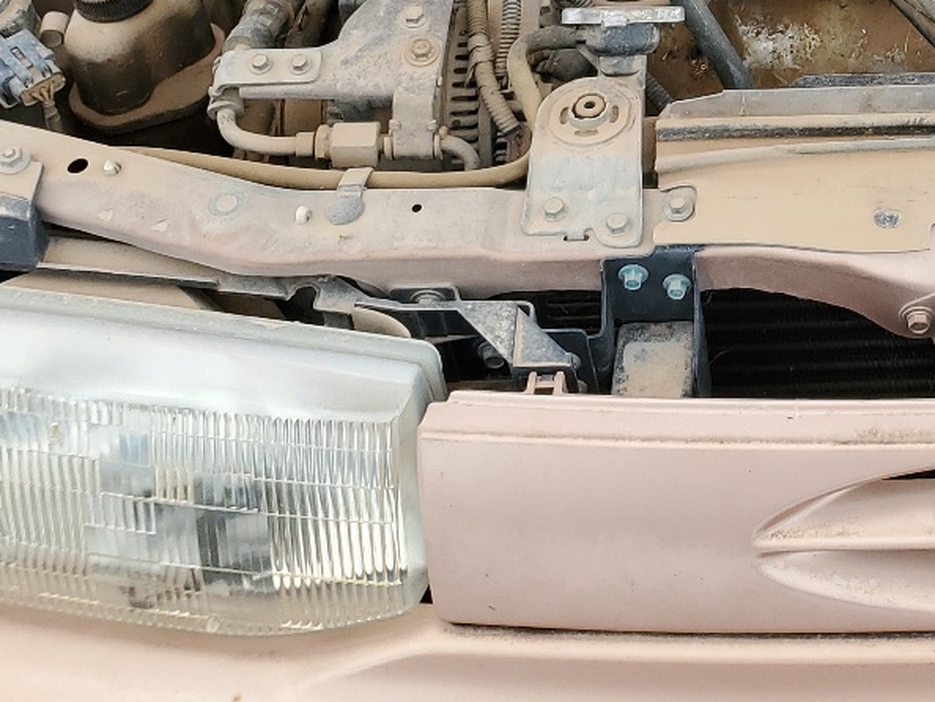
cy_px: -192
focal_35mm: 70
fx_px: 1892
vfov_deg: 19.5
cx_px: 1007
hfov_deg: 25.8
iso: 50
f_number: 1.5
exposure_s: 1/286
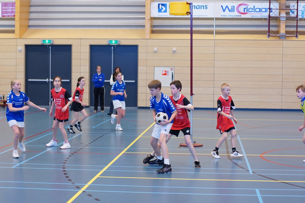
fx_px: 635
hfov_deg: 27.0
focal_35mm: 75
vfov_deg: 18.2
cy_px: 102
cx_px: 152
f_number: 2.5
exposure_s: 1/200
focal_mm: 50
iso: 800
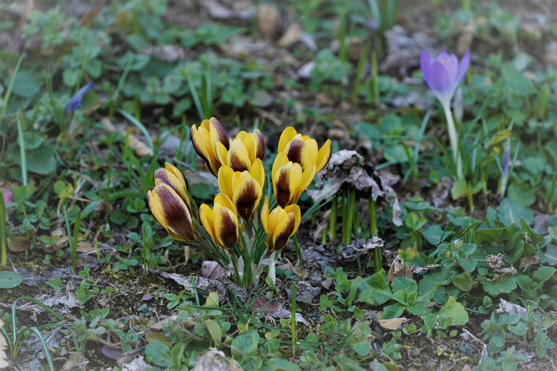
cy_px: 186
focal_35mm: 560
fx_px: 8664
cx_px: 278
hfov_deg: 3.7
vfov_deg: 2.5
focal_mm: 560
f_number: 8
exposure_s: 1/500
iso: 2500
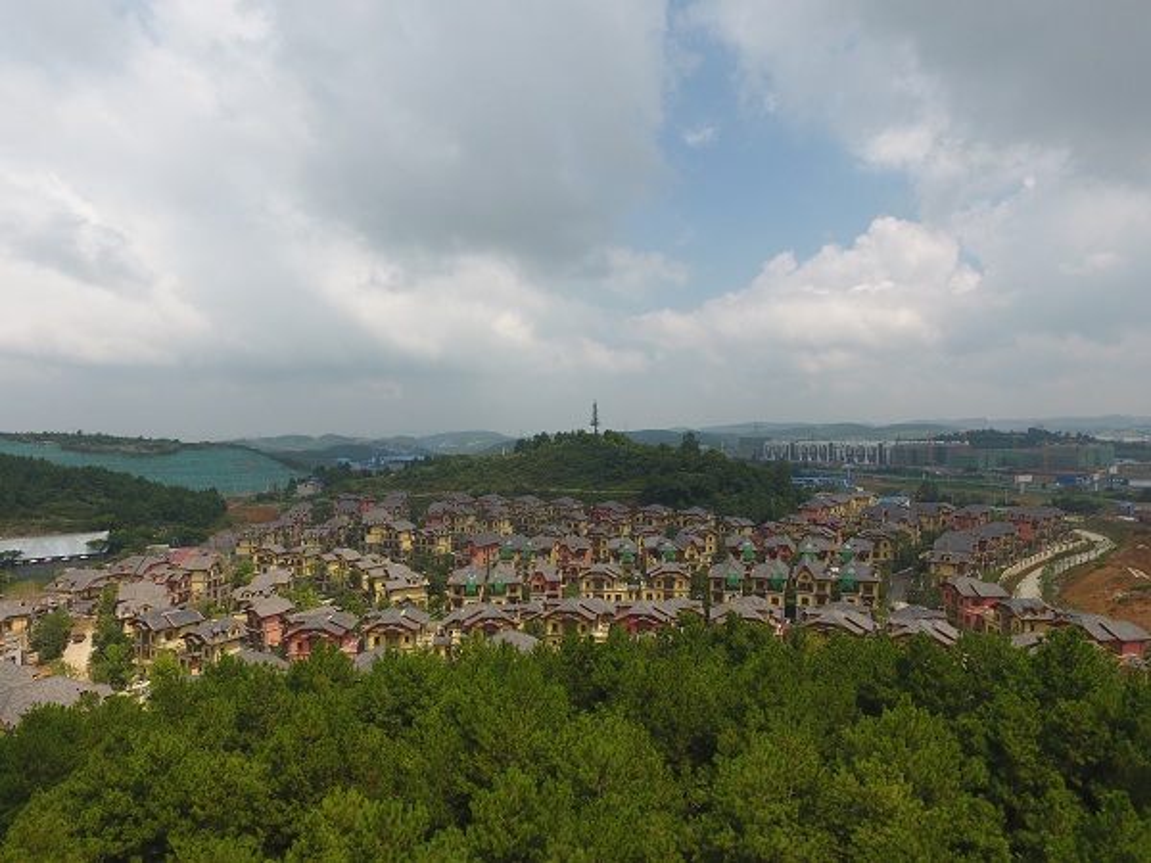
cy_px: 432
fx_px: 665
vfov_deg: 66.0
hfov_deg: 81.7
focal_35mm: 20
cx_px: 576
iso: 100
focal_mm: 3.61
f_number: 2.8
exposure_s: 1/1081
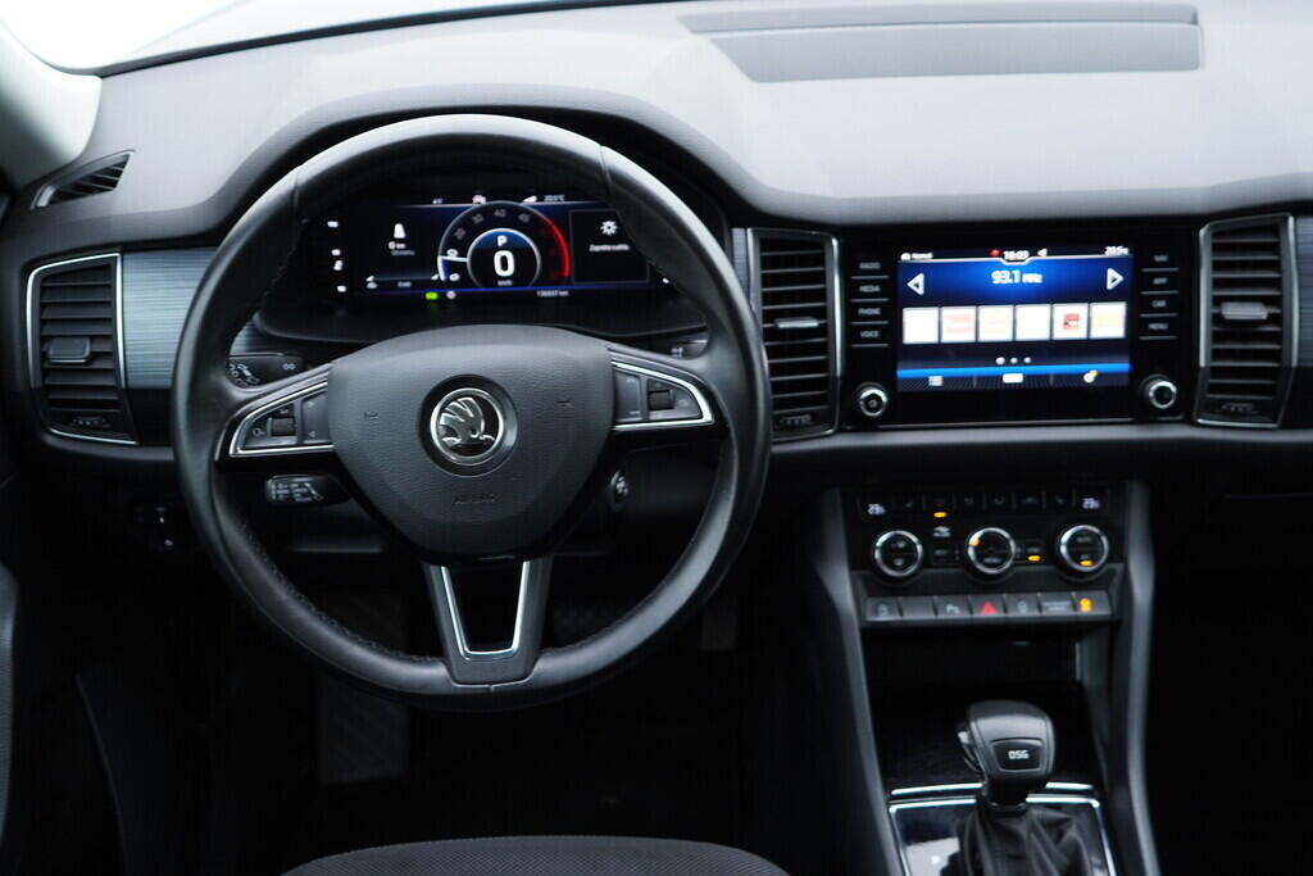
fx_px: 1313
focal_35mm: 36
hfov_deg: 53.1
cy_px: 438
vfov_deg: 36.9
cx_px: 656
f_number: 2.8
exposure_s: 1/40
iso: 250
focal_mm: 24
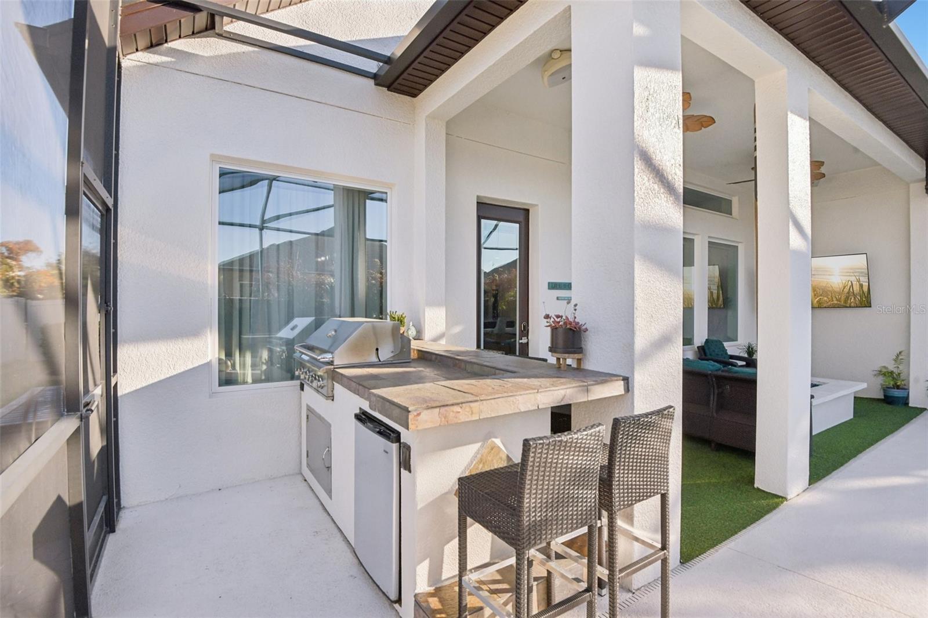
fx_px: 438
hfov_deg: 93.3
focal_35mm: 17
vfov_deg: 70.4
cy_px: 309
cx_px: 464
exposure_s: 1/500
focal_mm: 17
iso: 400
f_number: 8
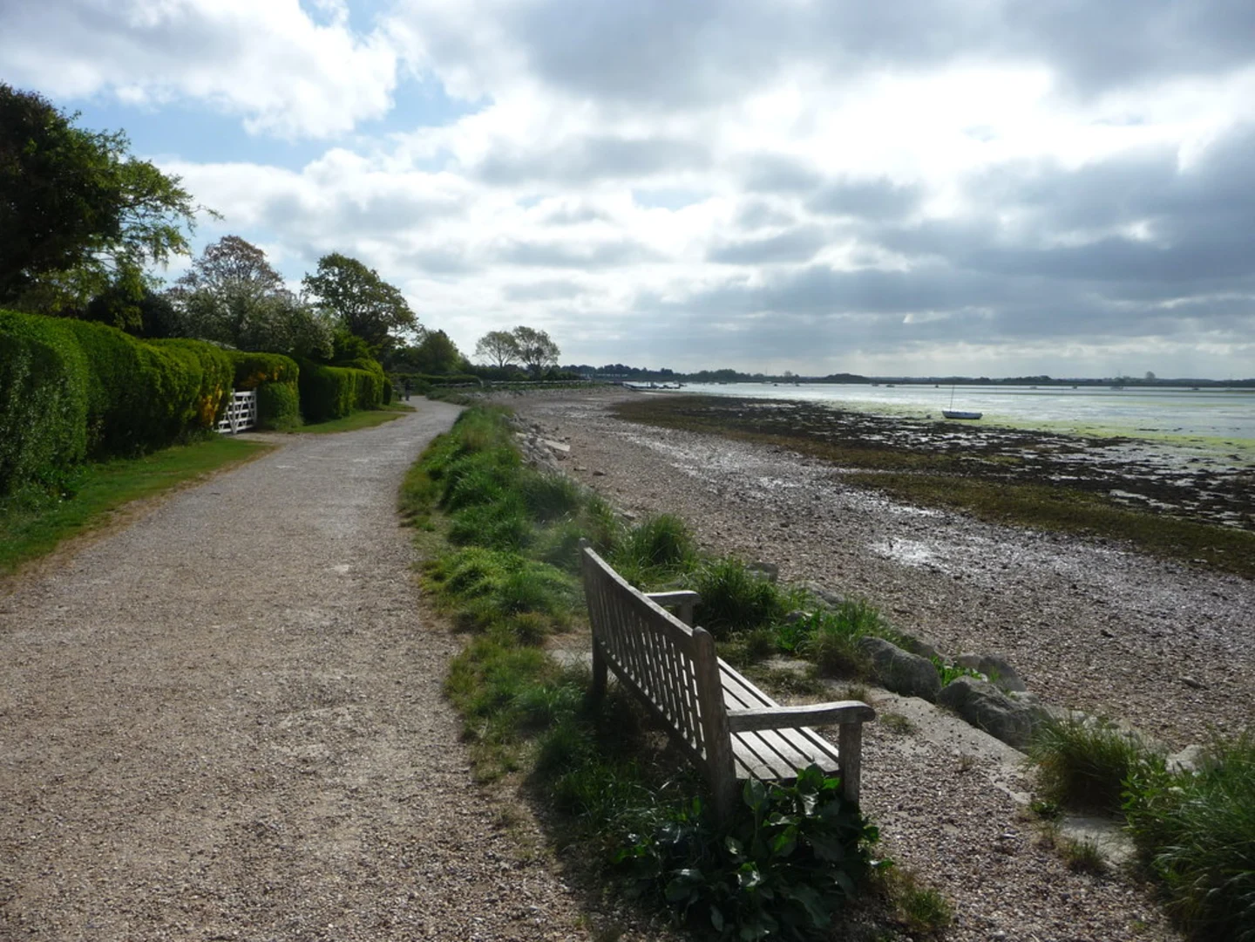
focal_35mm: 28
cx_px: 628
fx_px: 1015
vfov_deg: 49.7
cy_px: 471
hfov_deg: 63.4
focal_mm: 4.7
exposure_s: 1/400
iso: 100
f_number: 8
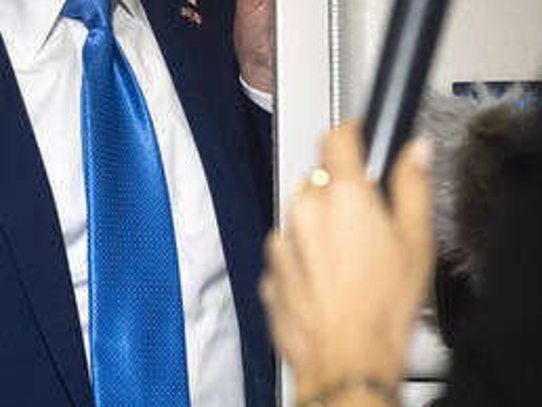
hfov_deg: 12.7
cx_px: -202
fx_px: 2335
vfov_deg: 10.0
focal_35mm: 149
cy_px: 120
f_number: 2.8
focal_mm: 50
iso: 4000
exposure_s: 1/250
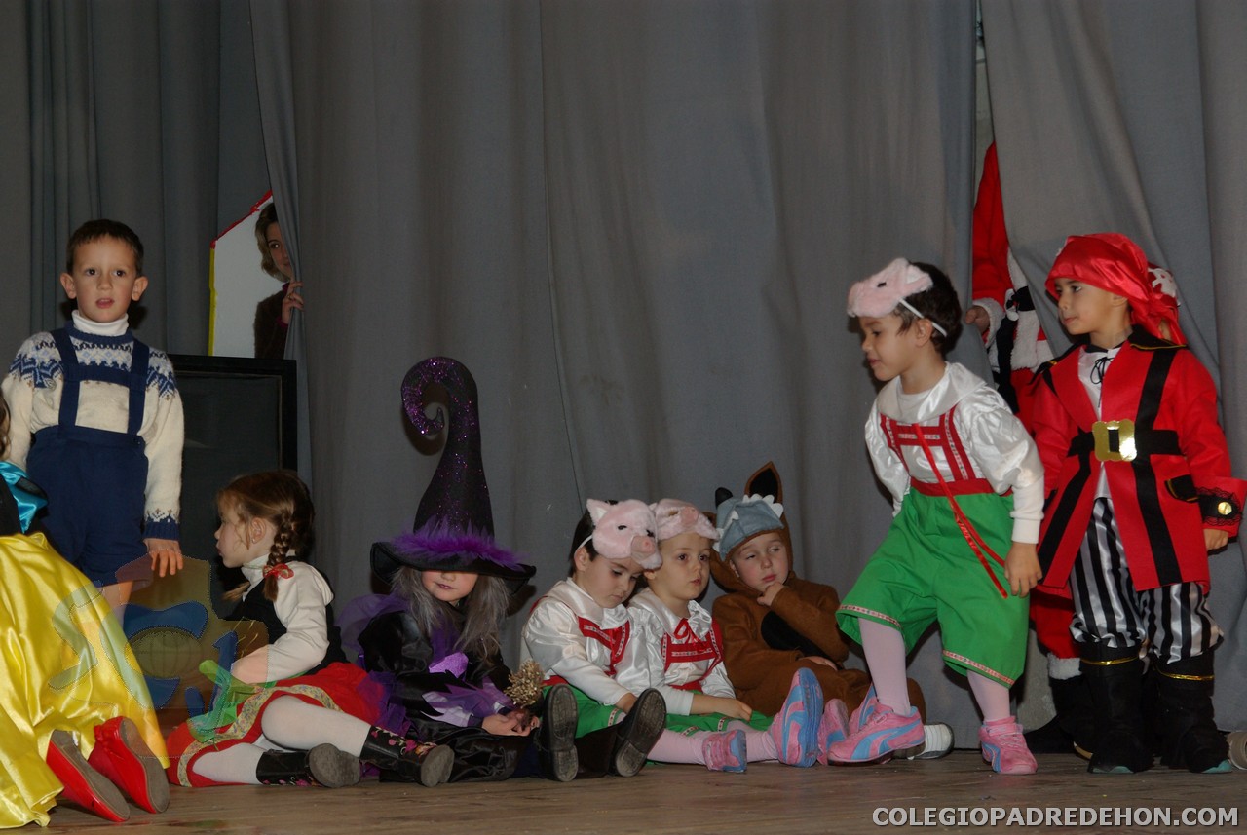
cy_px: 418
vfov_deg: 18.2
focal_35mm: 75
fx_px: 2601
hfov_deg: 27.0
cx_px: 624
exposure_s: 1/60
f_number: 5.6
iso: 400
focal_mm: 50
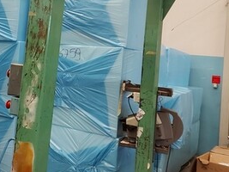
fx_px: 357
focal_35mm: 54
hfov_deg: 34.8
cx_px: 56
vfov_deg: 26.6
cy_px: 40
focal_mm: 5.23
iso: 200
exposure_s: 1/40
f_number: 1.8
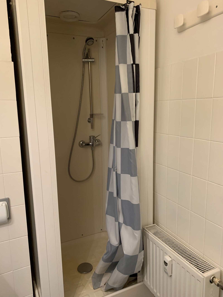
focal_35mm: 26
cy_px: 148
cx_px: 112
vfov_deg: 67.3
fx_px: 223
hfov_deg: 53.1
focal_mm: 4.25
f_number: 1.8
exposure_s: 1/50
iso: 250
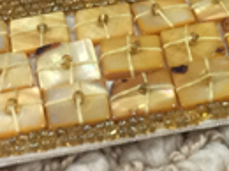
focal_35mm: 158
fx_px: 1043
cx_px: 233
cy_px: -122
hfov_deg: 12.4
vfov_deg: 9.0
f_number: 2.4
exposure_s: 1/25
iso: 100
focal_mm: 3.3
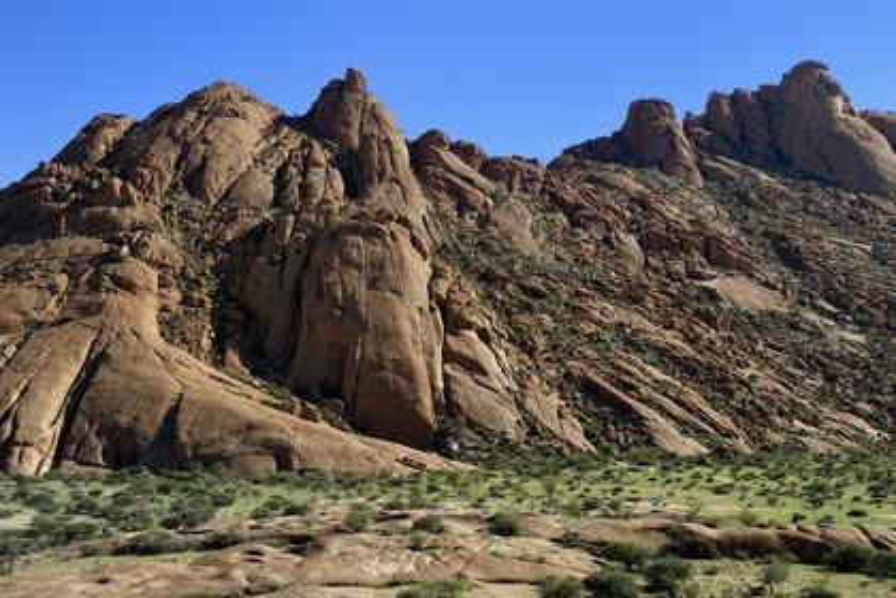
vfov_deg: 29.2
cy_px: 299
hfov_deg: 42.7
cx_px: 448
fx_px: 1145
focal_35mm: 46
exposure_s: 1/250
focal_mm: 46
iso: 200
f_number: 11
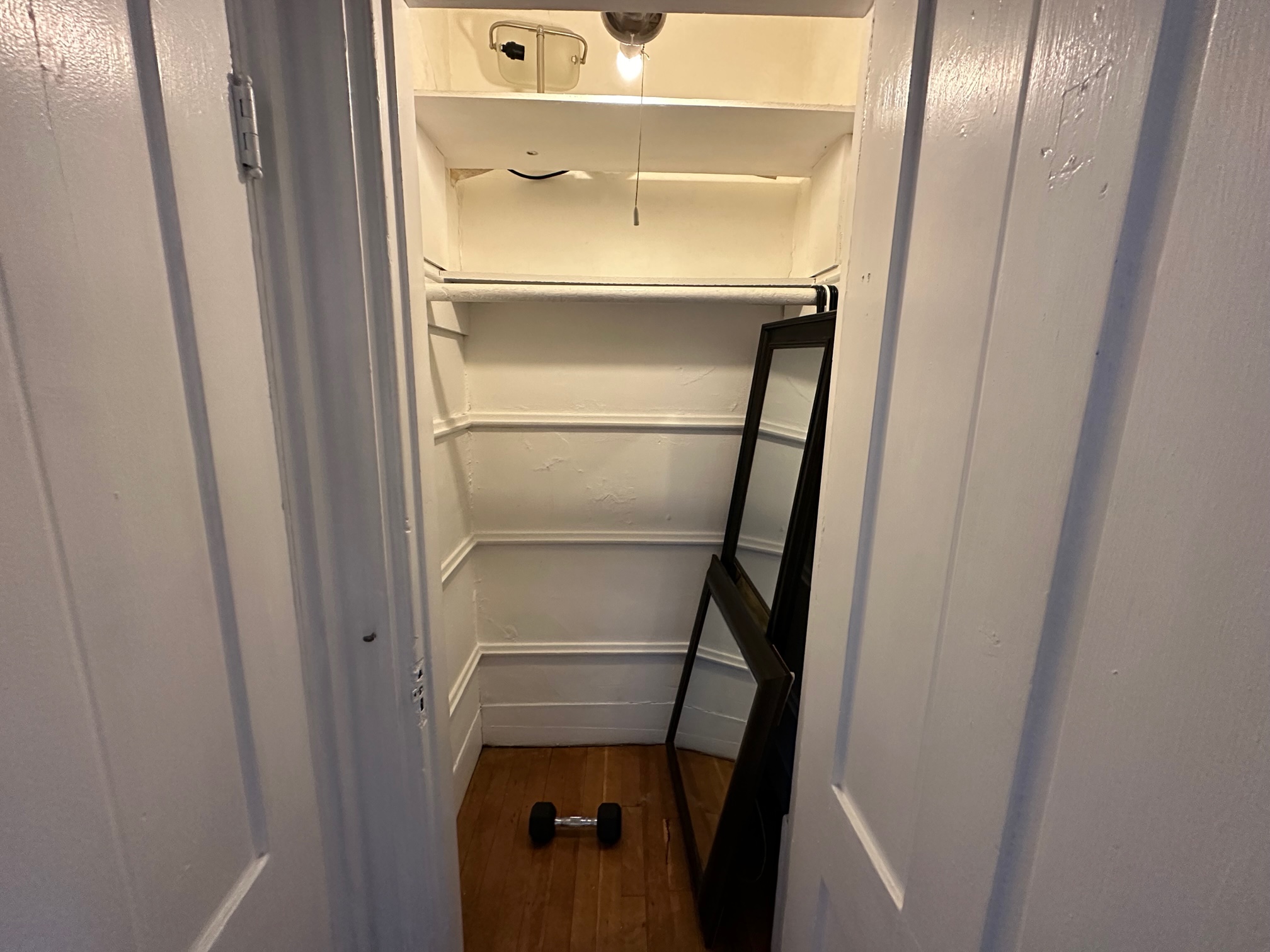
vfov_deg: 85.7
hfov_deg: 102.1
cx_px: 635
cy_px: 476
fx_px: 514
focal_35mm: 14
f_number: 2.2
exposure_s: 1/60
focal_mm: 2.22
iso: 640
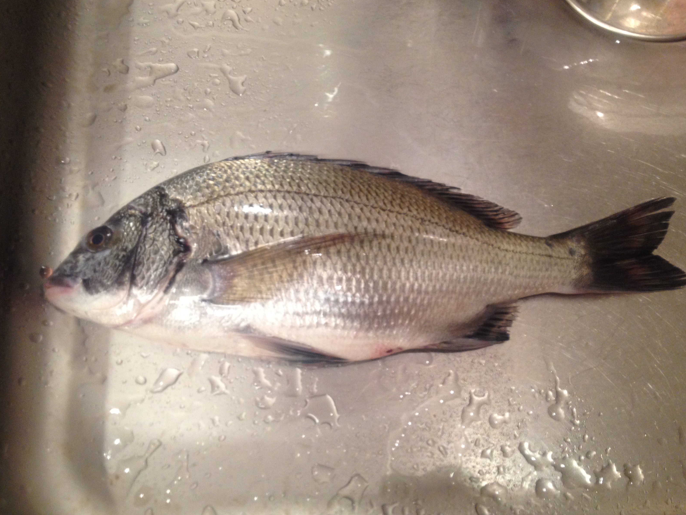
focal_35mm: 36
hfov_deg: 51.4
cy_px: 255
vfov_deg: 39.7
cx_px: 347
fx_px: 713
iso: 125
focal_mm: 4.28
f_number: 2.4
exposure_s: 1/20
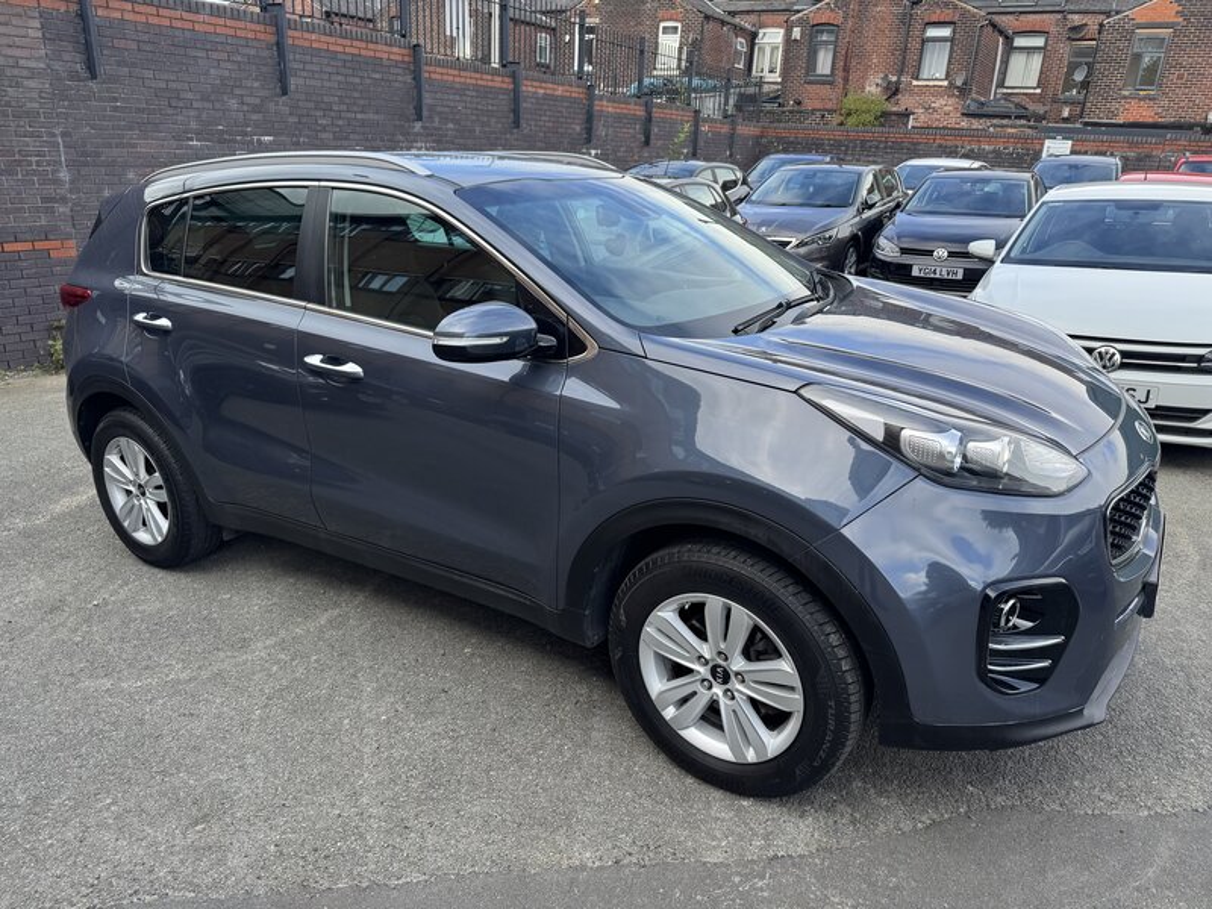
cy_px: 454
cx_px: 606
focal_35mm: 24
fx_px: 840
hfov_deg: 71.6
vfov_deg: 56.8
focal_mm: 6.76
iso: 80
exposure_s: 1/730
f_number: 1.78
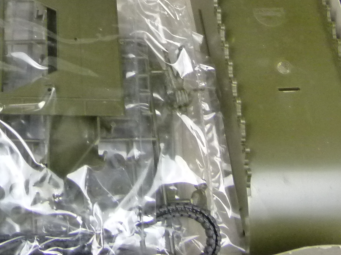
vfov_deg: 18.2
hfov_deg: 25.2
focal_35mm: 75
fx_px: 739
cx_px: 35
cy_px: -86
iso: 400
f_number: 2.8
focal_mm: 4.5
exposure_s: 1/60
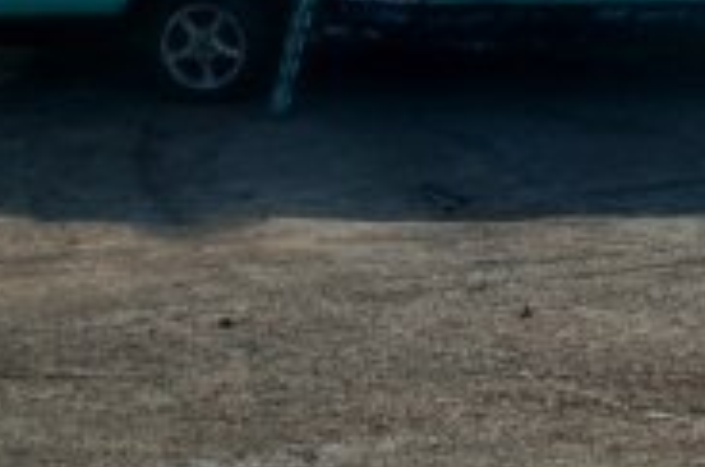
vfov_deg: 11.5
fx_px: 2248
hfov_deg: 16.9
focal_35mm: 115
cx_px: 893
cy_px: -153
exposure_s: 1/1250
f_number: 5
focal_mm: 22
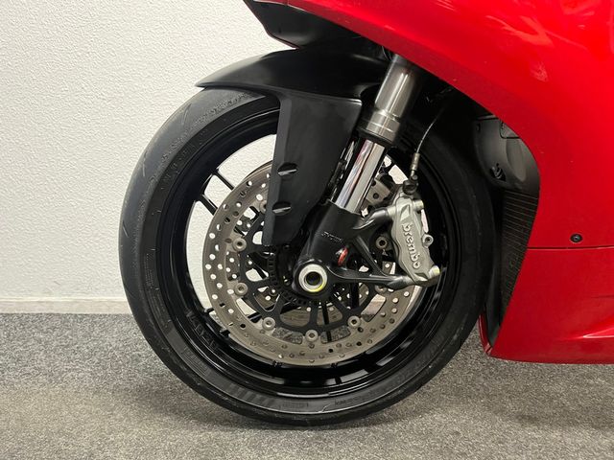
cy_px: 230
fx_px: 461
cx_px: 307
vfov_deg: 53.1
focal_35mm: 26
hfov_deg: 67.3
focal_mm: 5.1
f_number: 1.6
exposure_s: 1/33
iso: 400
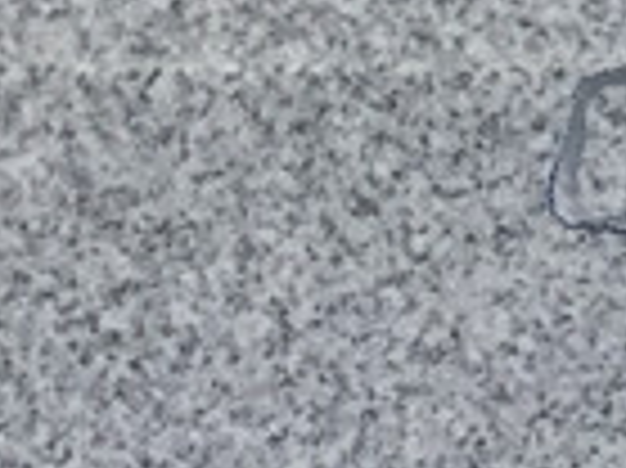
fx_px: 3632
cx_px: 1982
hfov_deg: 8.1
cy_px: 1172
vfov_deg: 6.9
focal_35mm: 201
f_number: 2.4
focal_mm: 3.3
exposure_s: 1/652
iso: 25
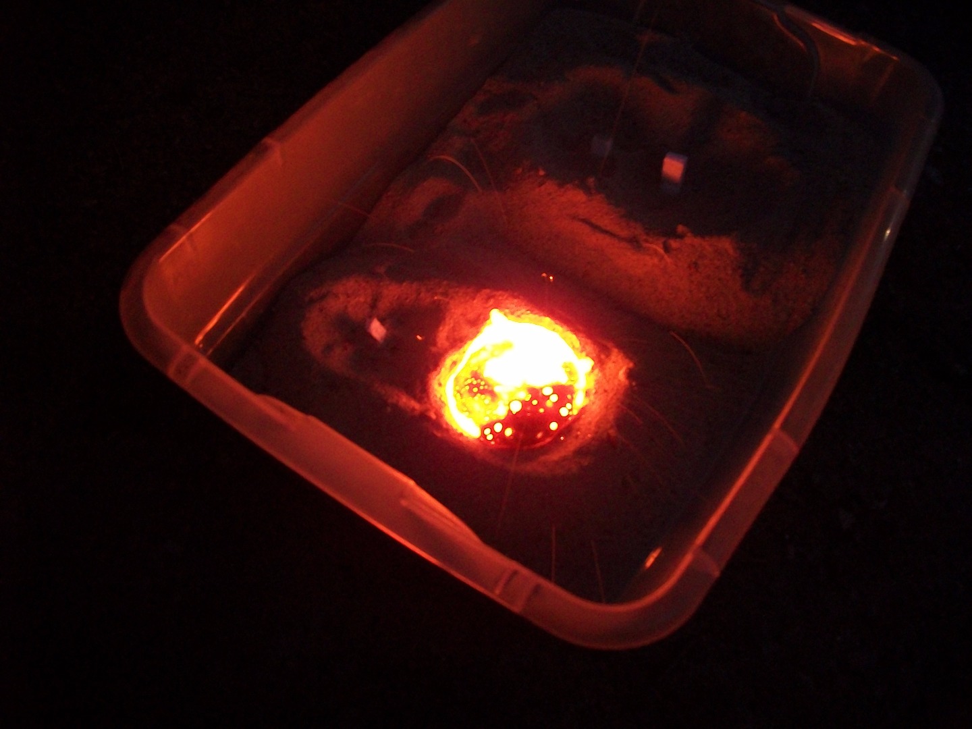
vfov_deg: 44.2
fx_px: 899
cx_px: 486
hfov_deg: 56.8
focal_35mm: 32
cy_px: 364
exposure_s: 1/8
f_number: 2.9
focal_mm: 5.7
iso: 220
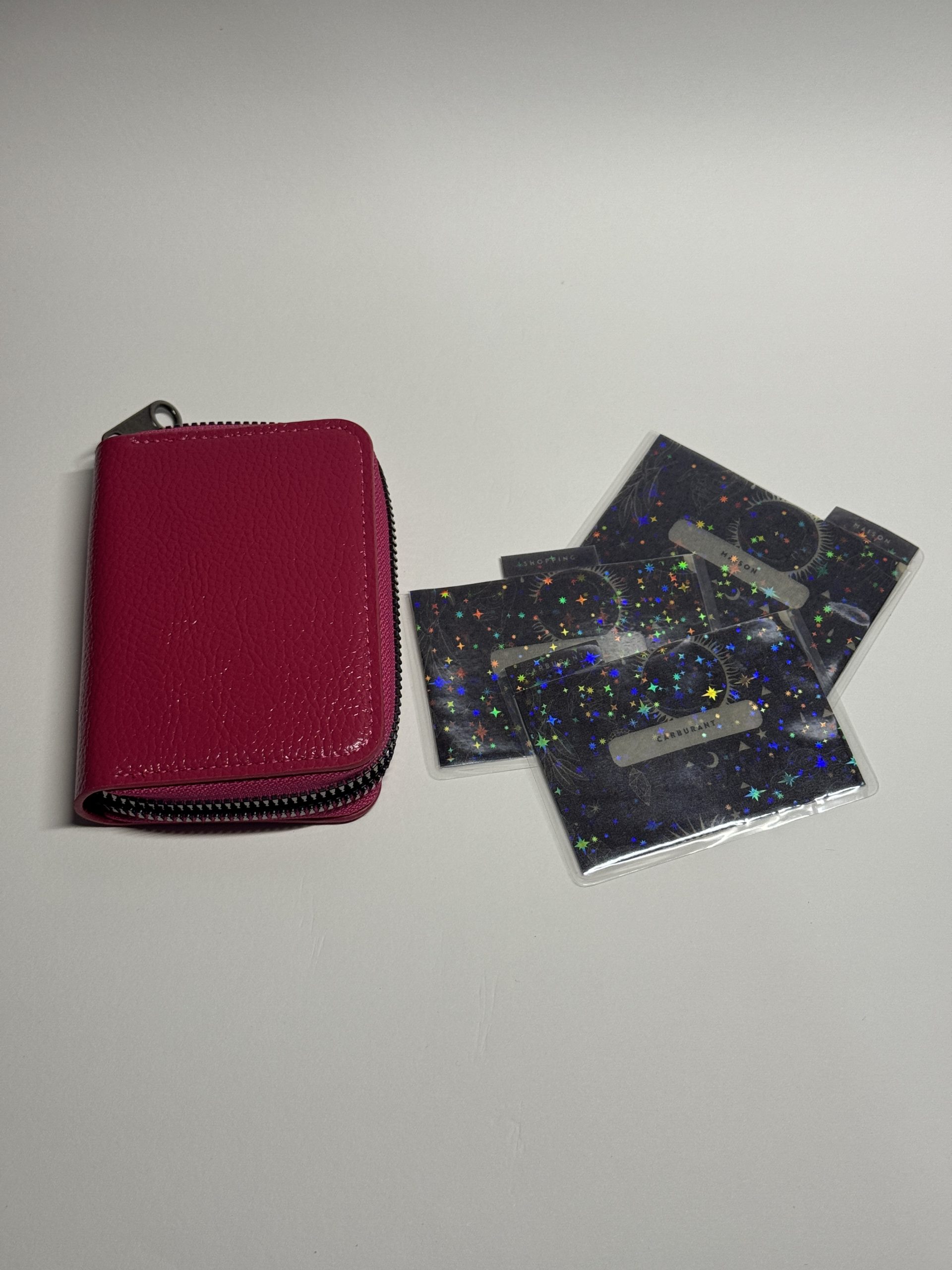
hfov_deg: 30.3
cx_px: 476
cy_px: 635
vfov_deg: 39.7
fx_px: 1760
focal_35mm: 48
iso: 80
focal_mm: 6.76
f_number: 1.78
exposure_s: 1/100
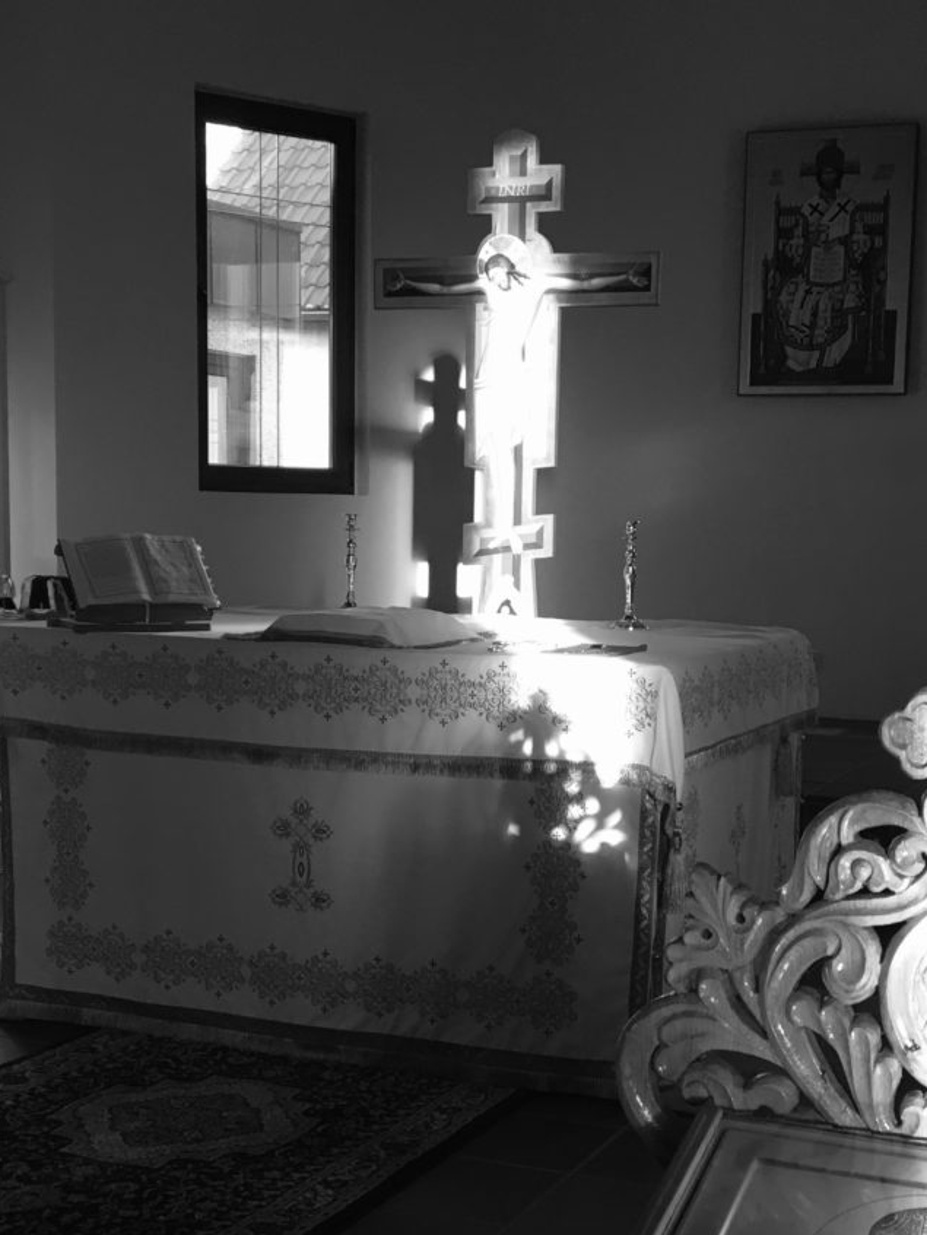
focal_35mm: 53
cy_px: 732
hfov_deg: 27.5
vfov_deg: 36.0
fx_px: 1891
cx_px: 562
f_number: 2.2
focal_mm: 4.15
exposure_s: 1/33
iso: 50
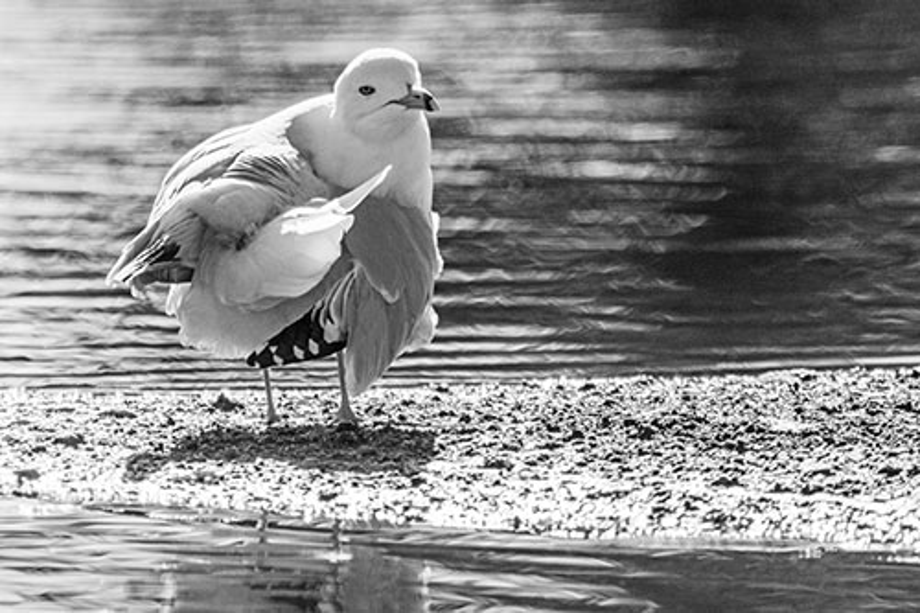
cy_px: 306
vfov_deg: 1.1
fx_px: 30655
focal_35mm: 1200
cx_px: 460
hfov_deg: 1.7
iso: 1600
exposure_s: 1/2500
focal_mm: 1200
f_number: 13
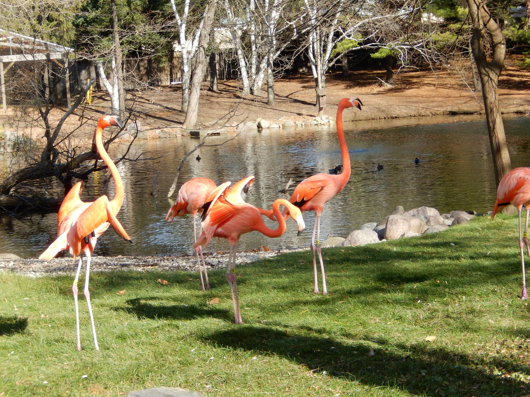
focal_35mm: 105
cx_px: 265
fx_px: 1608
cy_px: 198
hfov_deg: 18.7
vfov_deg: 14.1
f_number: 5.3
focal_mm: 18.9
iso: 125
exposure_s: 1/200
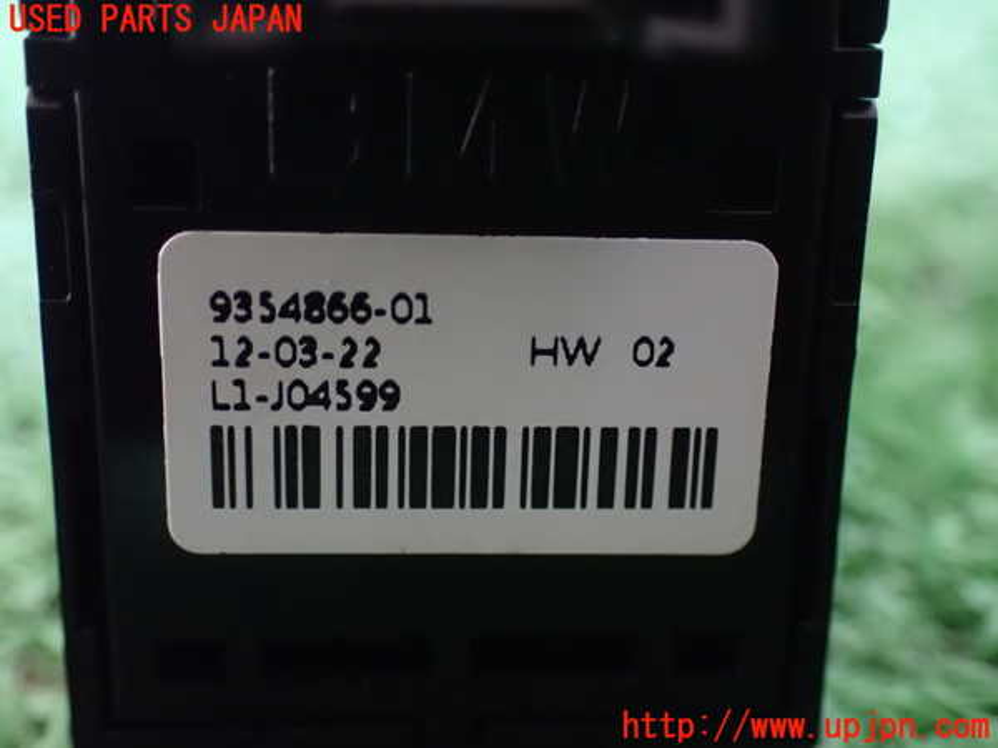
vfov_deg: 29.1
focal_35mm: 50
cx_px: 499
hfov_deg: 38.2
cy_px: 374
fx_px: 1442
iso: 1600
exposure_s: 1/40
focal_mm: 9.01
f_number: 3.2
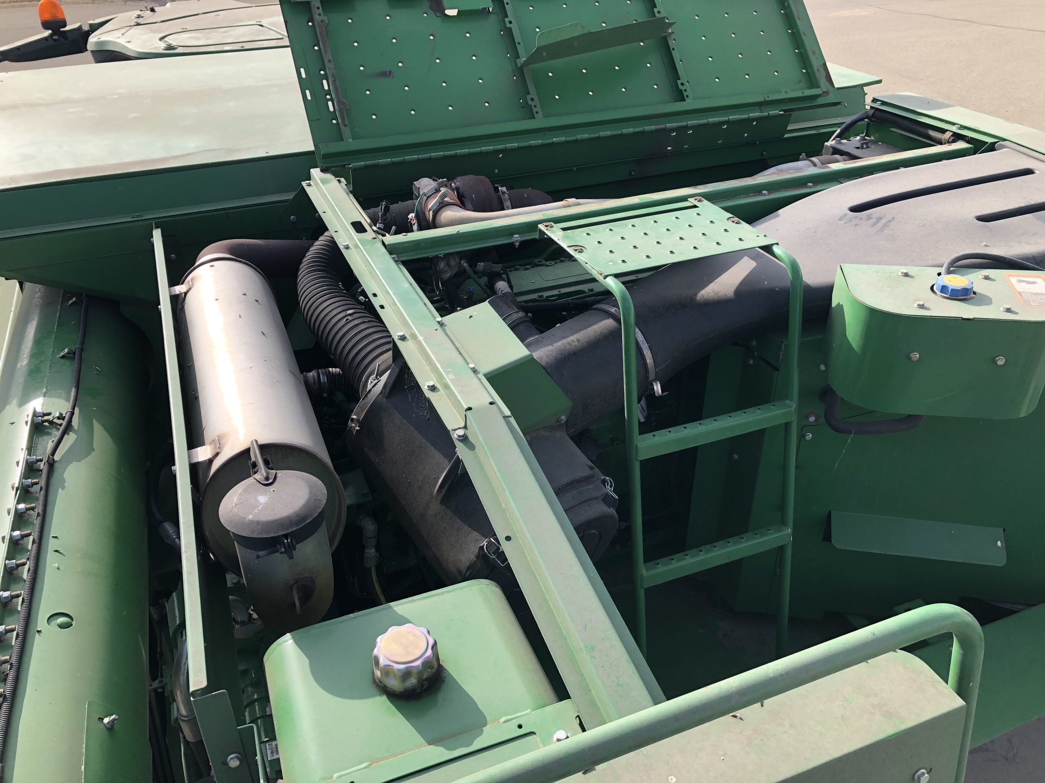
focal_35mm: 28
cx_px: 522
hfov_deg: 63.4
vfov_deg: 49.7
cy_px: 392
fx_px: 845
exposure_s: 1/800
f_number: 1.8
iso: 20
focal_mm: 3.99
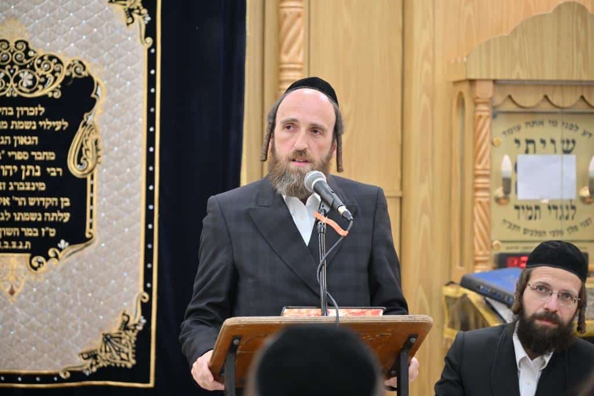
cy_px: 198
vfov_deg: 11.4
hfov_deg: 17.1
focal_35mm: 120
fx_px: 1980
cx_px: 297
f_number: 4
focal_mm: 120
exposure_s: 1/200
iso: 800
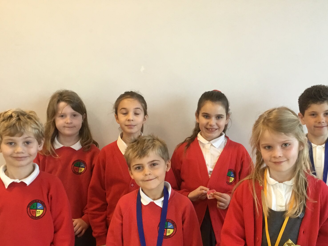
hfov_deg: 43.7
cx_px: 192
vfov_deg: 33.3
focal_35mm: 43
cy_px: 167
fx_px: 407
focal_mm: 3.3
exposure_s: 1/33
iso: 125
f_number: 2.4
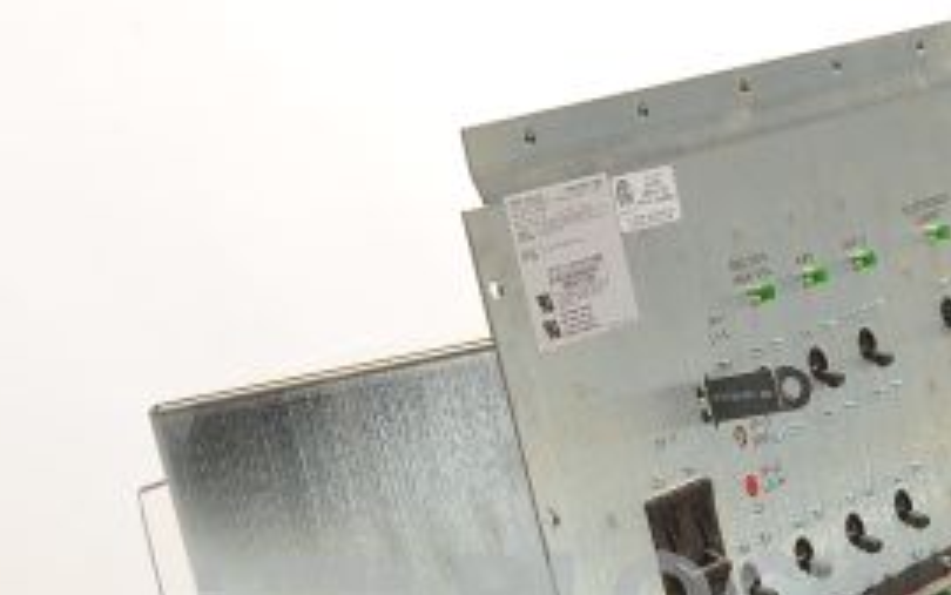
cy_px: 639
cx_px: 549
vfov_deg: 11.4
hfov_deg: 18.4
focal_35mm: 113
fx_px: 2930
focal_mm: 50
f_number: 13
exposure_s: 1/160
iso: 320
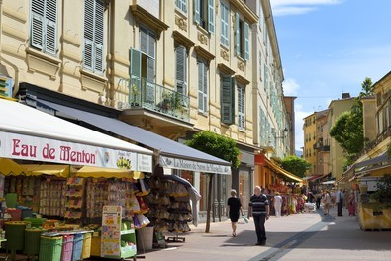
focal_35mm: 51
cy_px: 135
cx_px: 184
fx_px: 554
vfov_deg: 26.5
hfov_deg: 38.8
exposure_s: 1/250
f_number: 13
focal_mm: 48
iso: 200
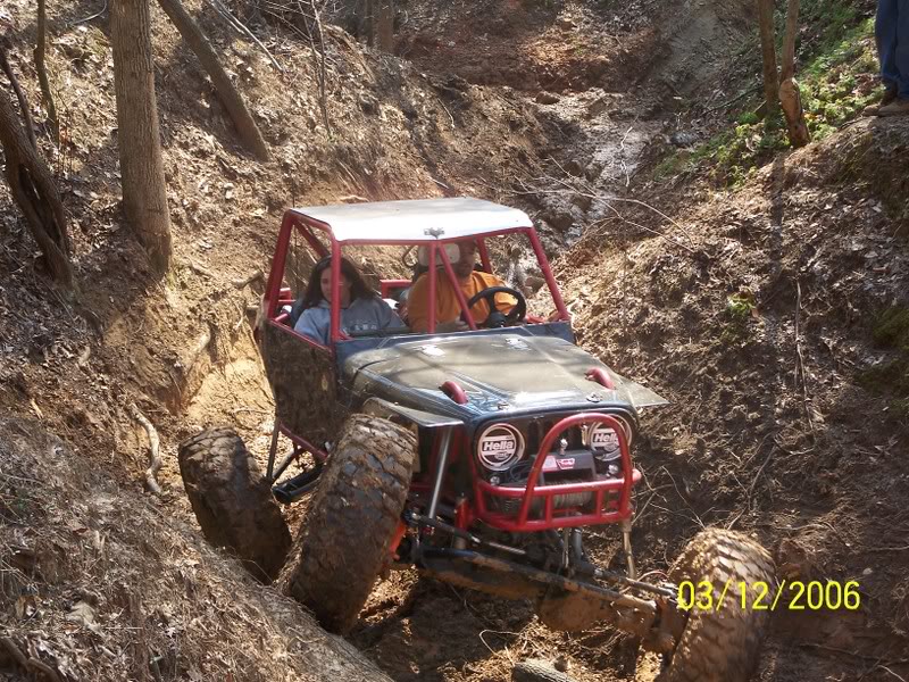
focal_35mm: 82
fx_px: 2153
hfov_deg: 23.8
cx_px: 454
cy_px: 341
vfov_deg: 18.0
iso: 64
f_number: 3.6
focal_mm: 17.3
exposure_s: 1/100
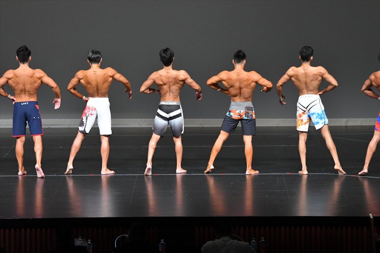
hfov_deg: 11.0
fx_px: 1973
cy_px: 126
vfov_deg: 7.3
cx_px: 190
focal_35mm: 187
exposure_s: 1/400
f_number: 5.6
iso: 4000
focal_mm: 125
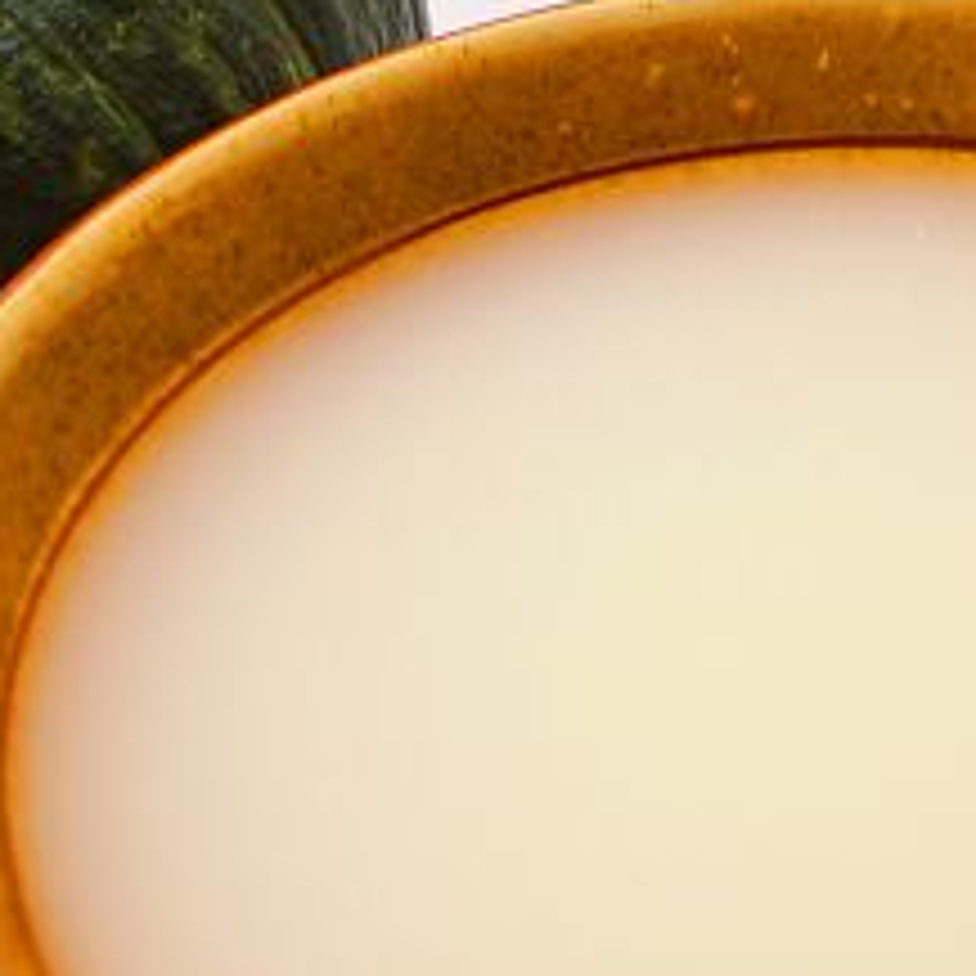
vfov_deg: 17.7
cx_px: 576
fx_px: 3126
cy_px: 605
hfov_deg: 17.7
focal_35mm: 98
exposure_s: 1/30
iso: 800
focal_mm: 20
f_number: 4
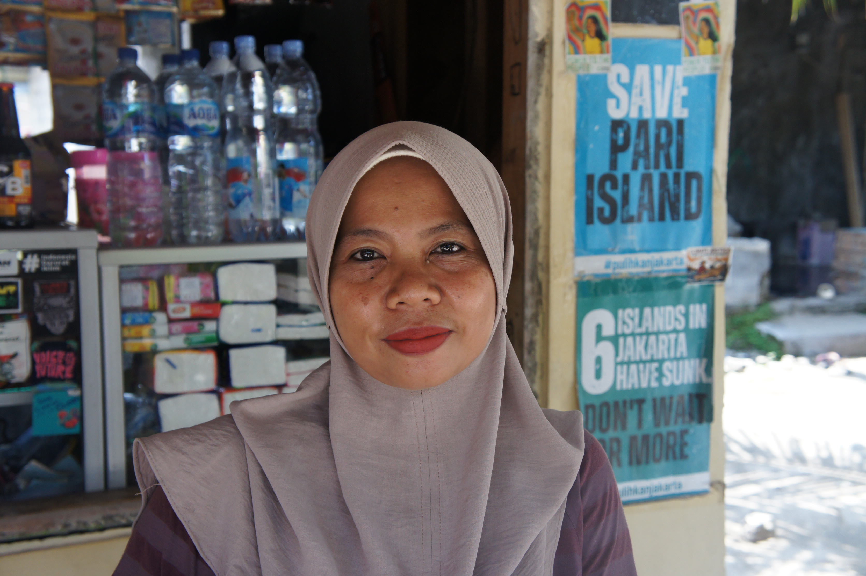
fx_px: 1190
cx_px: 433
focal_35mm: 50
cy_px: 288
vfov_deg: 27.2
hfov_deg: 40.0
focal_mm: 33
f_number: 5.6
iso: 500
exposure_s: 1/250
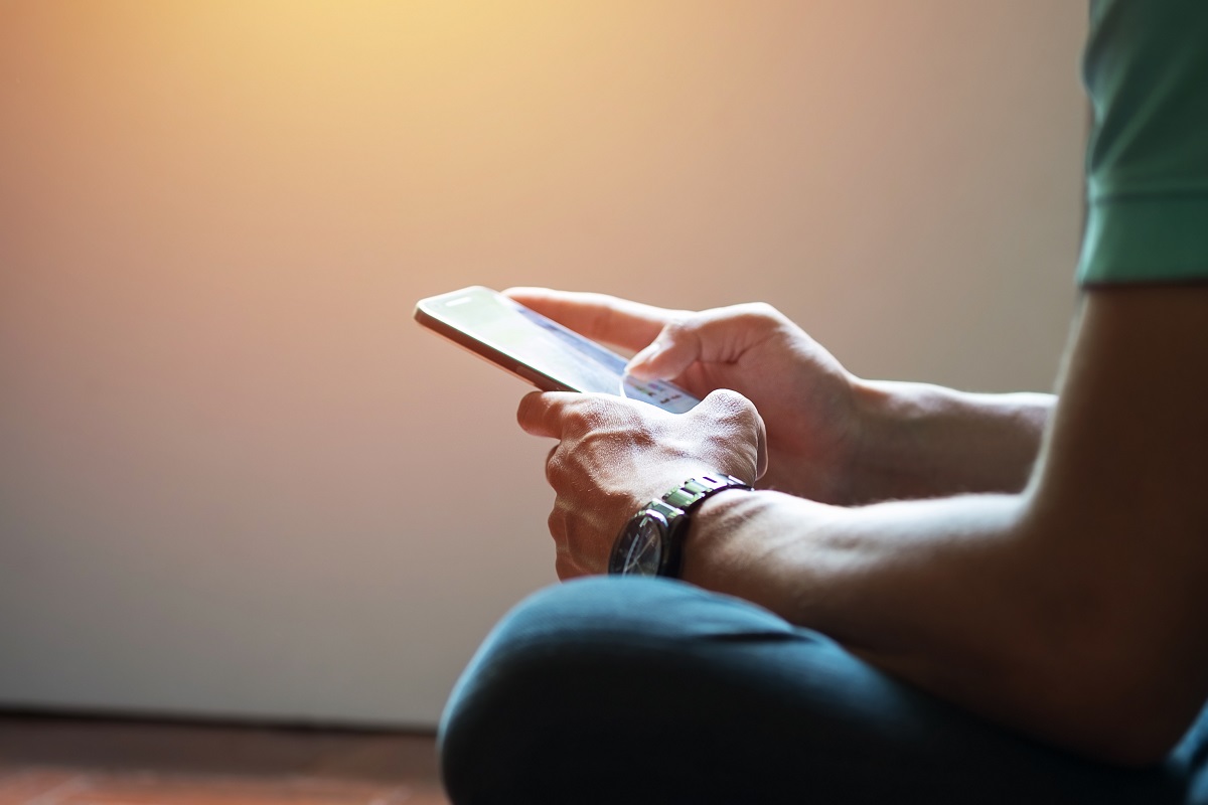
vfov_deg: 15.2
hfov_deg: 22.6
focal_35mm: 90
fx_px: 3020
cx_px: 604
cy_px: 402
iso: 320
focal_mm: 60
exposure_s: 1/35
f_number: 2.4
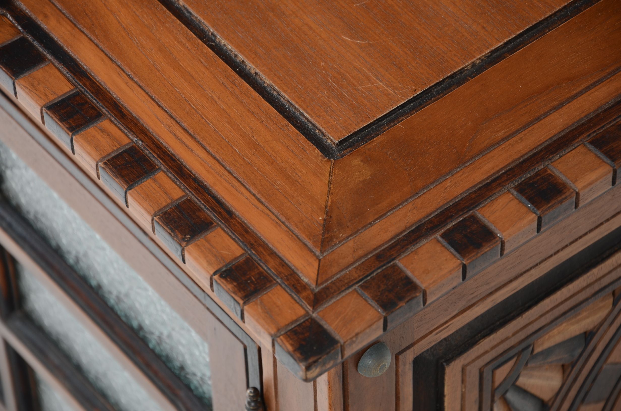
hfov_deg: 13.1
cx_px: 310
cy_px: 206
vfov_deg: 8.7
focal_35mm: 158
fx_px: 2711
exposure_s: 1/80
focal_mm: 105
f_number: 6.3
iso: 160
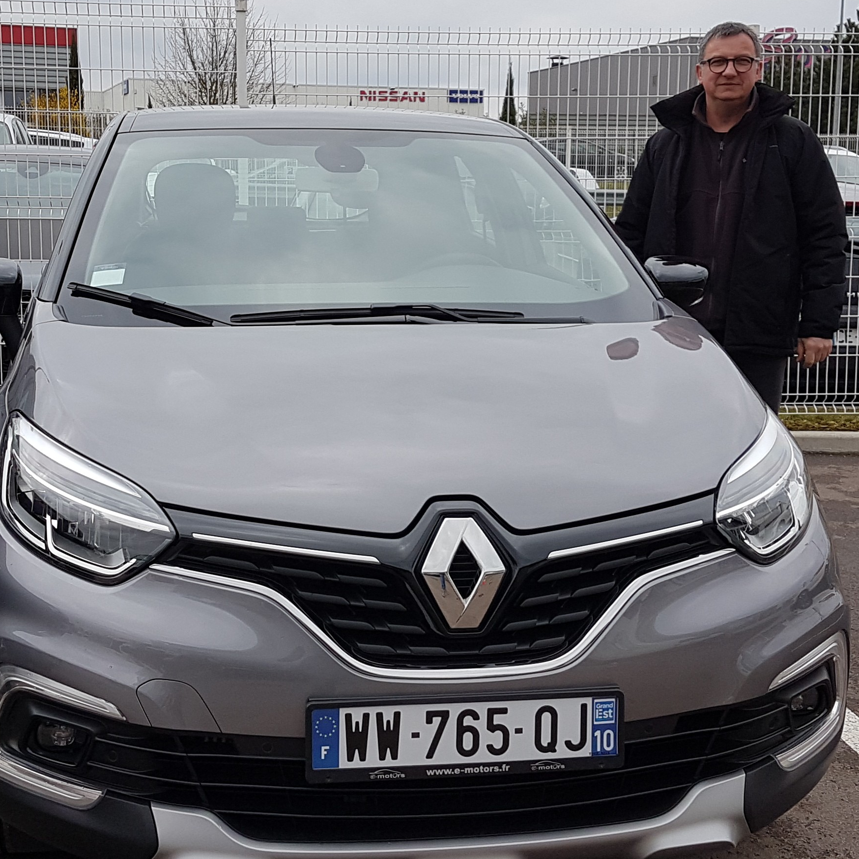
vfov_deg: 32.2
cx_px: 357
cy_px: 367
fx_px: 1488
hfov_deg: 32.1
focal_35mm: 53
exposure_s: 1/1184
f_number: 1.7
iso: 40
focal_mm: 4.2
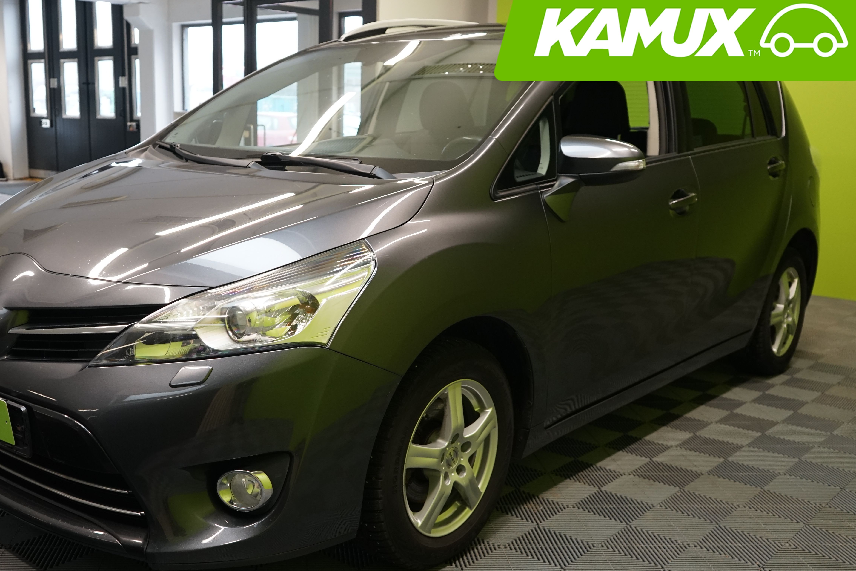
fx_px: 904
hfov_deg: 50.4
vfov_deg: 35.0
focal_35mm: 38
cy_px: 323
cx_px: 353
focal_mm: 29
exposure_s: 1/30
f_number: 4.5
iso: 1000
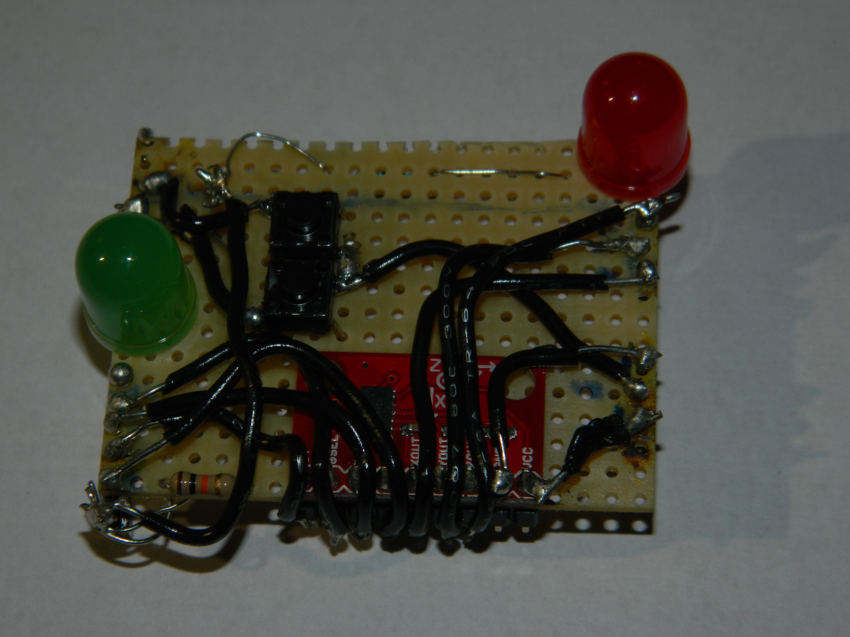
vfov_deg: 14.4
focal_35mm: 103
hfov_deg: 19.1
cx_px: 425
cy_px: 318
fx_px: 2529
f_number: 12.6
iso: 80
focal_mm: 18.6
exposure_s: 1/30
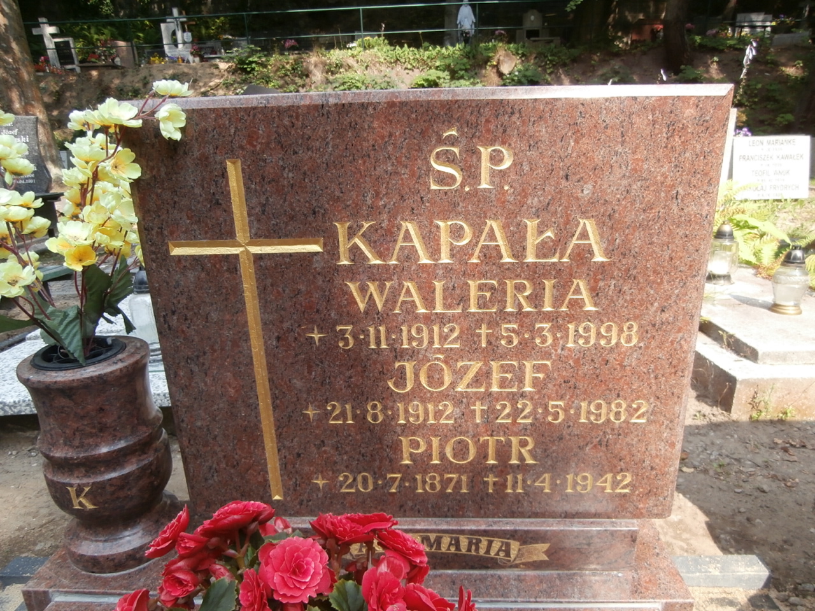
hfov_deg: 71.6
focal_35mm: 24
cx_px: 408
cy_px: 306
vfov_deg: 56.8
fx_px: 565
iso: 100
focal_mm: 4.2
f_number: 3
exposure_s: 1/250
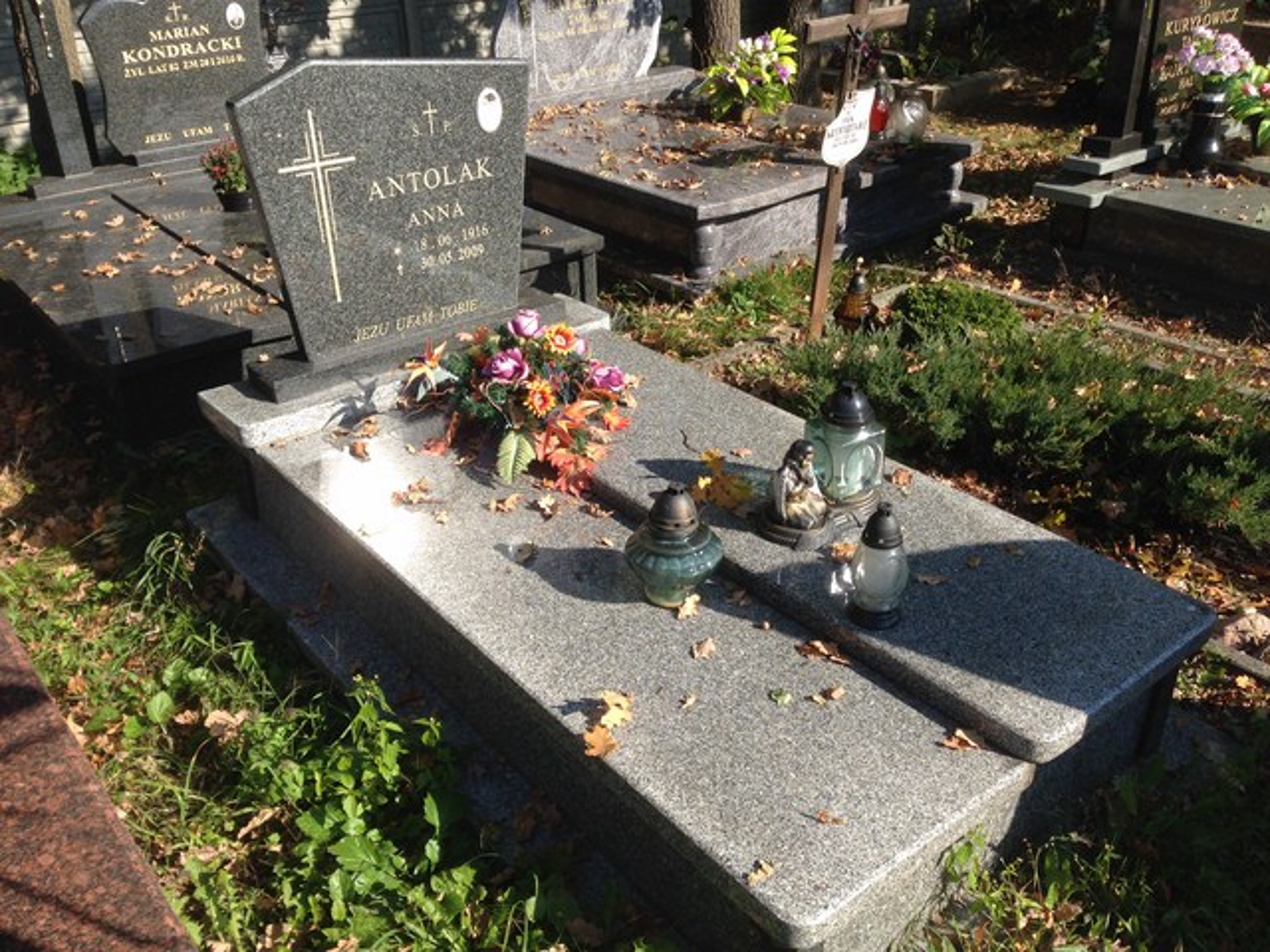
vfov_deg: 42.9
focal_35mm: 33
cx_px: 635
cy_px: 476
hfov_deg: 55.4
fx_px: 1211
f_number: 2.4
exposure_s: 1/889
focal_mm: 4.12
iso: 50
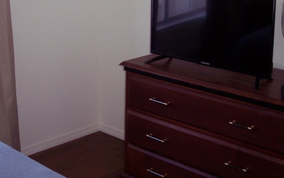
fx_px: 511
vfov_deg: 19.4
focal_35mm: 66
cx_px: 112
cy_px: 21
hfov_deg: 31.0
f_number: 2.8
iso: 140
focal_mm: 8
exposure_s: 1/60
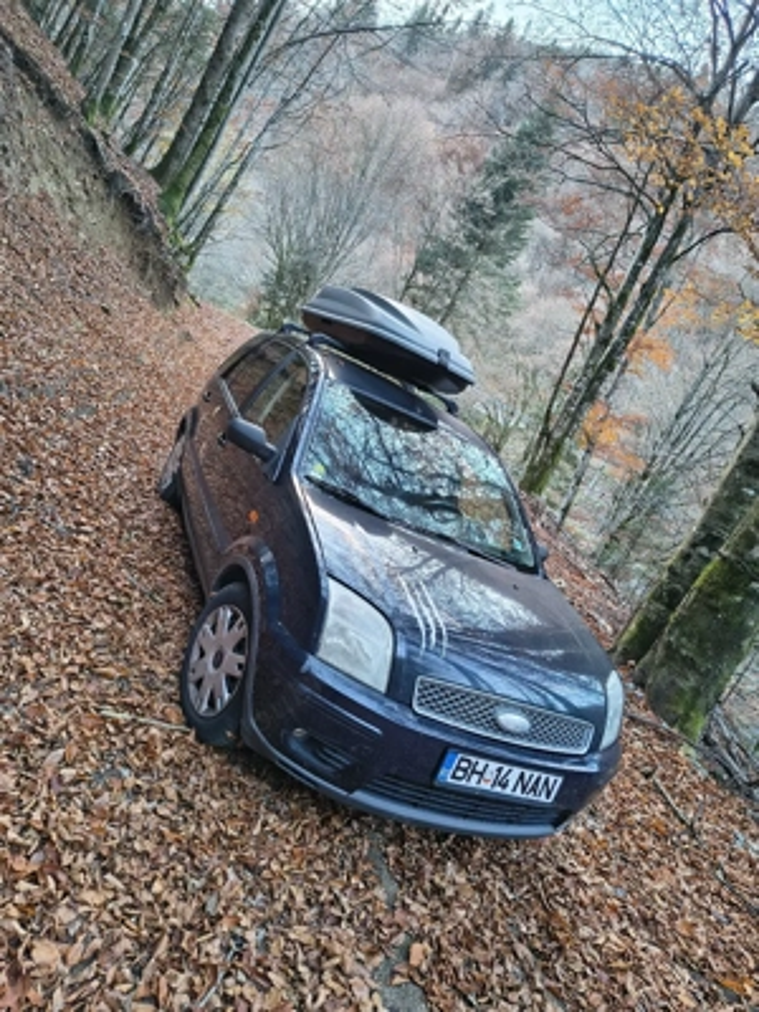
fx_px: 702
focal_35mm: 24
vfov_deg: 71.6
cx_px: 380
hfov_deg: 56.8
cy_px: 506
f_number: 1.8
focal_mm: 5.56
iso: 1174
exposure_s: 1/50.3
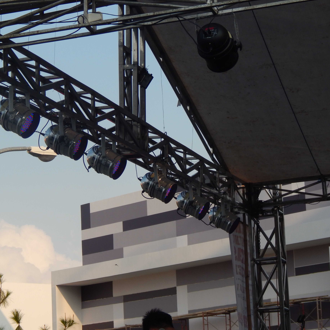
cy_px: 165
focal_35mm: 136
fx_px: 1467
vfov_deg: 12.8
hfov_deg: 12.8
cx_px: 164
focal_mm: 20.5
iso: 125
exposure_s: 1/500
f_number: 4.6
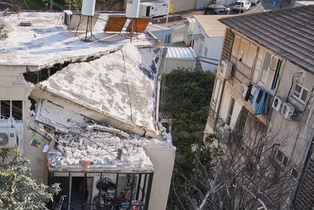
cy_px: 224
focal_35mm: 57
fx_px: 497
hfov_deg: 32.8
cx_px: 17
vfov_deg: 22.6
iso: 250
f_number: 2.8
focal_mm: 24
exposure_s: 1/2500
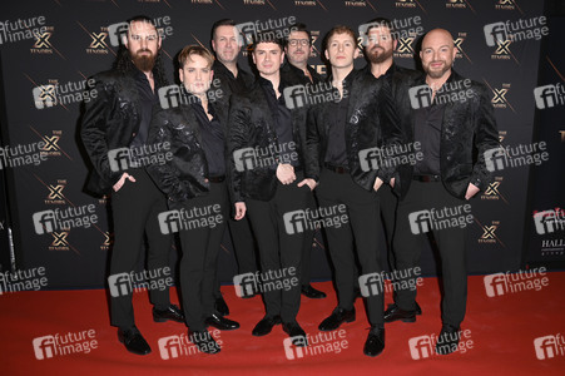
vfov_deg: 44.9
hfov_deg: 63.7
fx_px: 455
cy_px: 188
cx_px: 282
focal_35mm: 29
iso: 250
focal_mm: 29
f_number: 5.6
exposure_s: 1/250
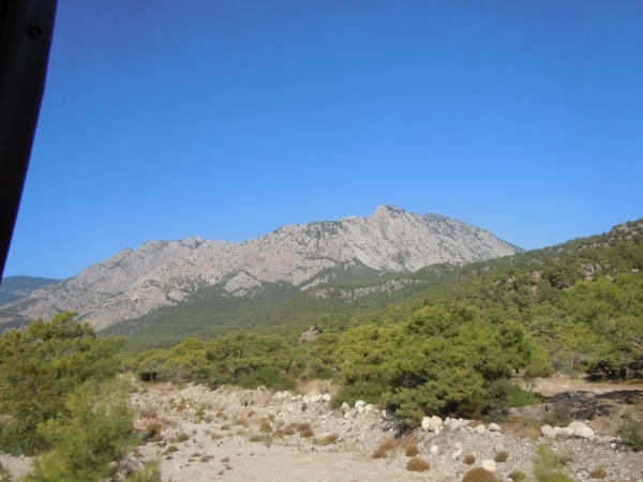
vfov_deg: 46.8
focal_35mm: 30
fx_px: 557
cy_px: 241
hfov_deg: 60.0
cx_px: 322
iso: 100
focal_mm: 5.4
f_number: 3.5
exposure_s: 1/500
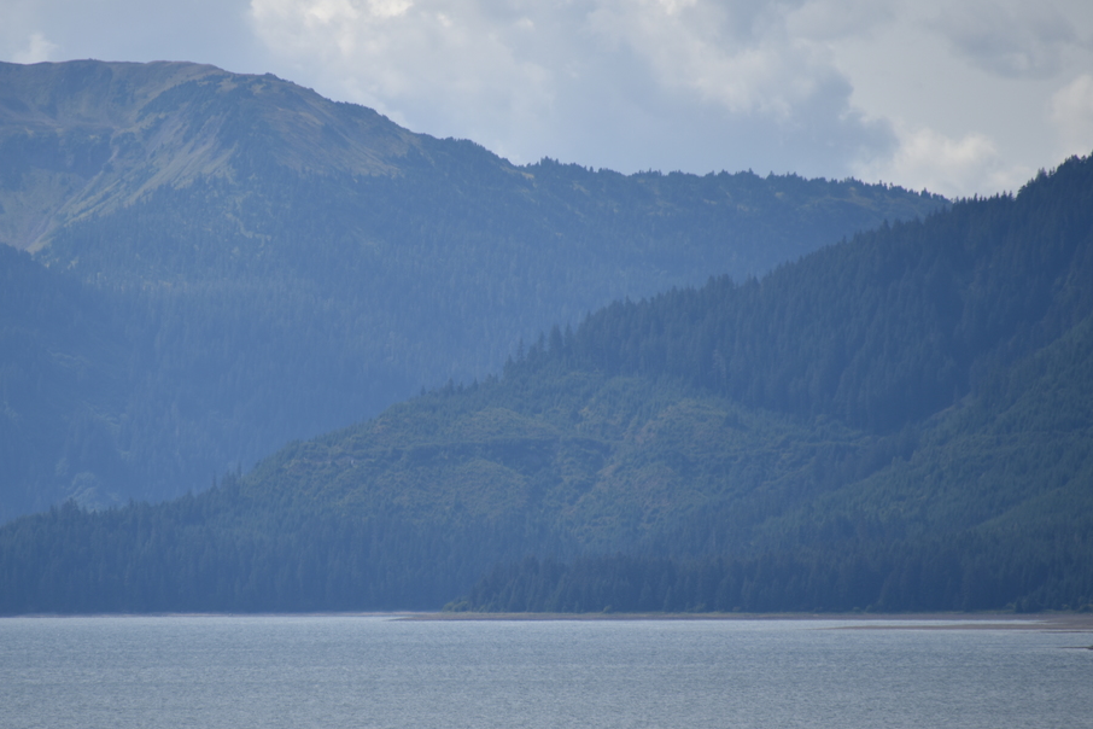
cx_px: 373
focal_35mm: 424
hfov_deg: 4.9
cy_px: 384
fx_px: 12872
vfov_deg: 3.2
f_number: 6.3
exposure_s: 1/640
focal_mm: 300
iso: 100
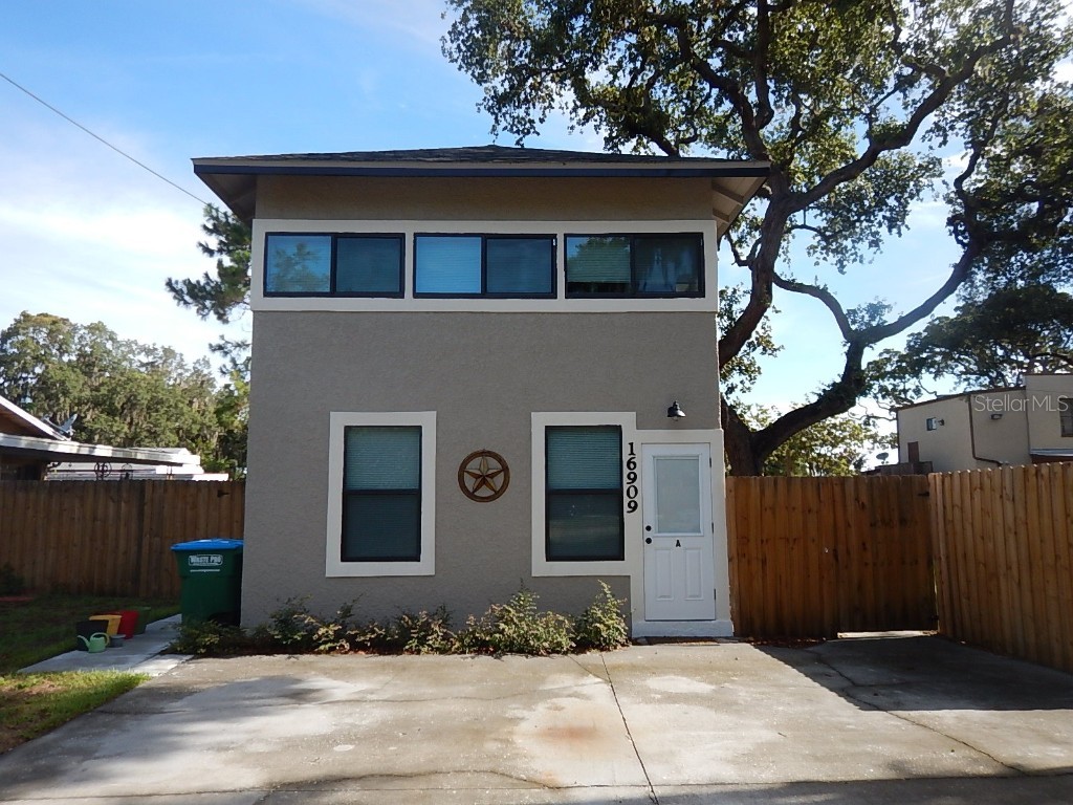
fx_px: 744
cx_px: 536
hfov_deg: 71.6
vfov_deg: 56.8
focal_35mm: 24
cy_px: 402
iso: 125
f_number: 2.8
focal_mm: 4.3
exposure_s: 1/1000
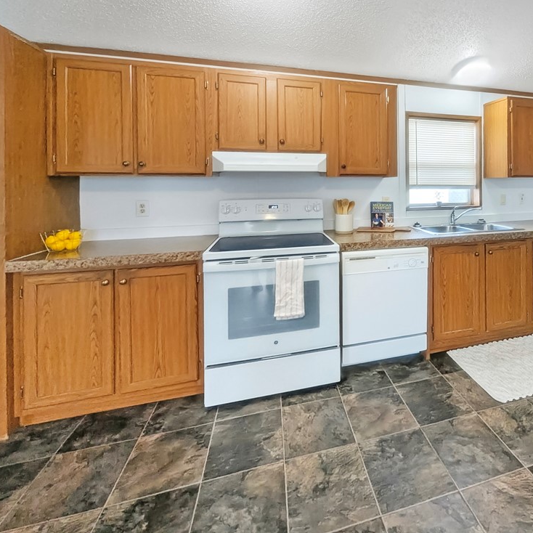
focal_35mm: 16
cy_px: 266
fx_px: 279
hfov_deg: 83.9
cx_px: 363
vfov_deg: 87.4
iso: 86
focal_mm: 1.95
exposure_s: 1/120
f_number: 2.2
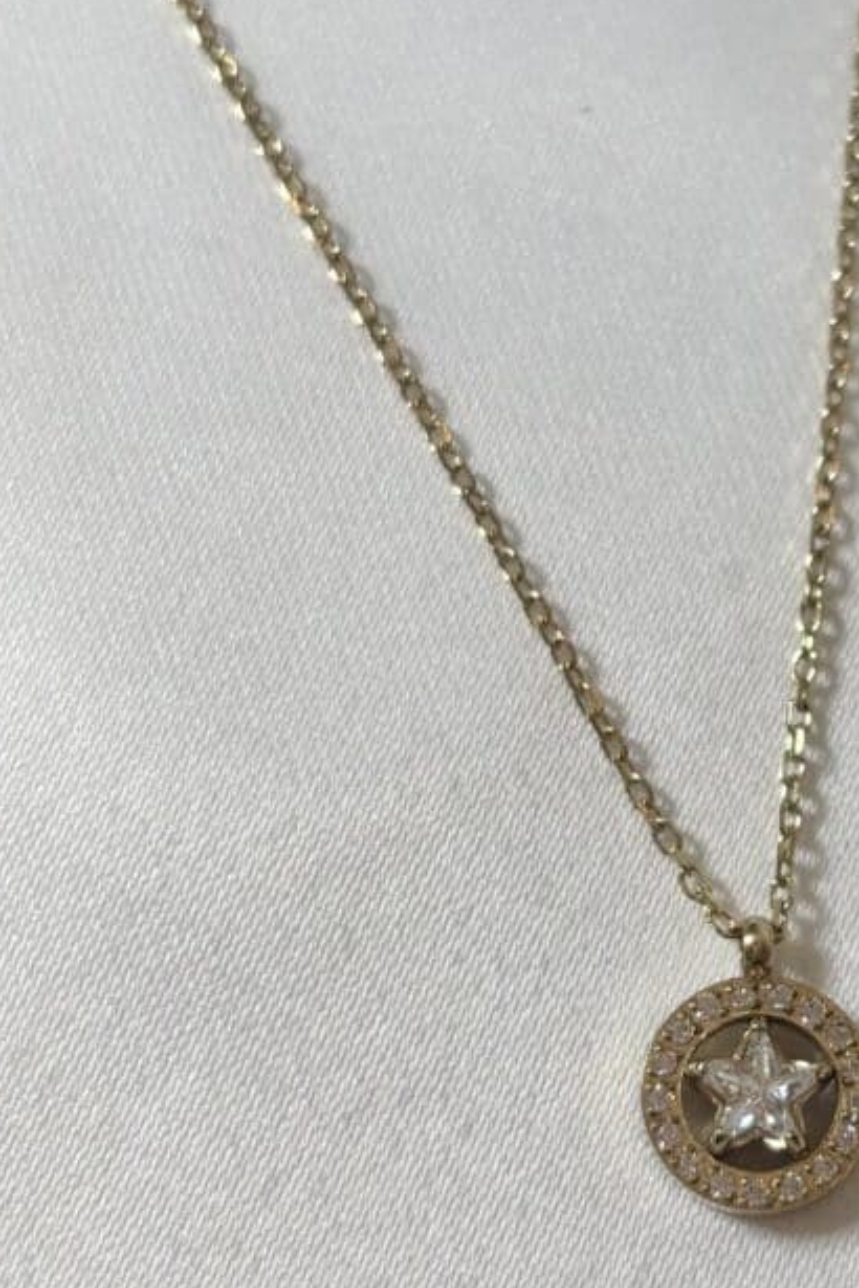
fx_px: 3221
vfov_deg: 22.6
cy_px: 741
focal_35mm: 90
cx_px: 779
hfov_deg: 15.0
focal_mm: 5.96
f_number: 1.6
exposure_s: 1/244
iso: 32
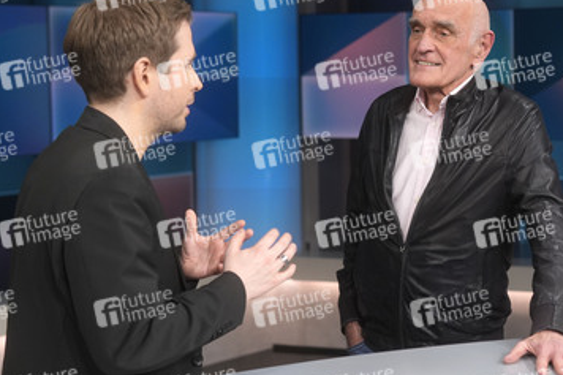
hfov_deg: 35.0
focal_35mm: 57
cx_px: 314
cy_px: 190
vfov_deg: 23.8
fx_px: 891
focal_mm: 30
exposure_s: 1/250
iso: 640
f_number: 2.2
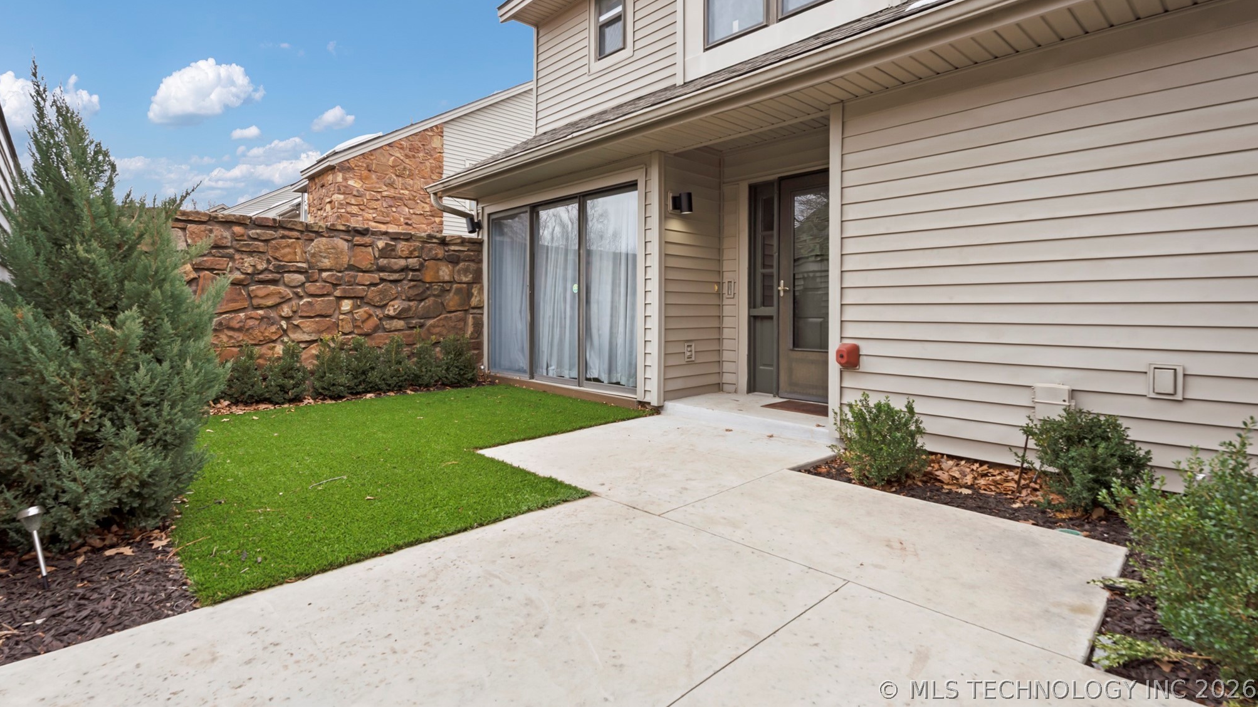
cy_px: 283
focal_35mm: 17
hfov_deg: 95.9
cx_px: 624
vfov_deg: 63.4
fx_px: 567
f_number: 8
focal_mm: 16
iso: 160
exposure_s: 1/80
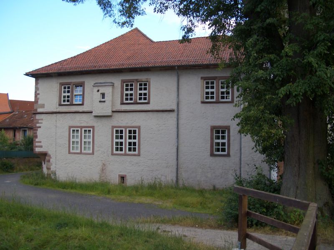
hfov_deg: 52.6
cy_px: 125
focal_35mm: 35
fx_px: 338
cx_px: 167
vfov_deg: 40.7
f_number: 2.6
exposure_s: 1/160
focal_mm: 5.8
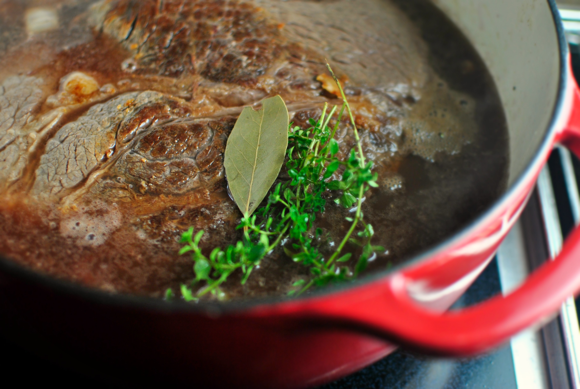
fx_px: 847
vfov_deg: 25.8
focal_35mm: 52
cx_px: 290
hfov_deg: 37.8
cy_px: 194
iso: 200
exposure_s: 1/100
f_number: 2
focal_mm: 35
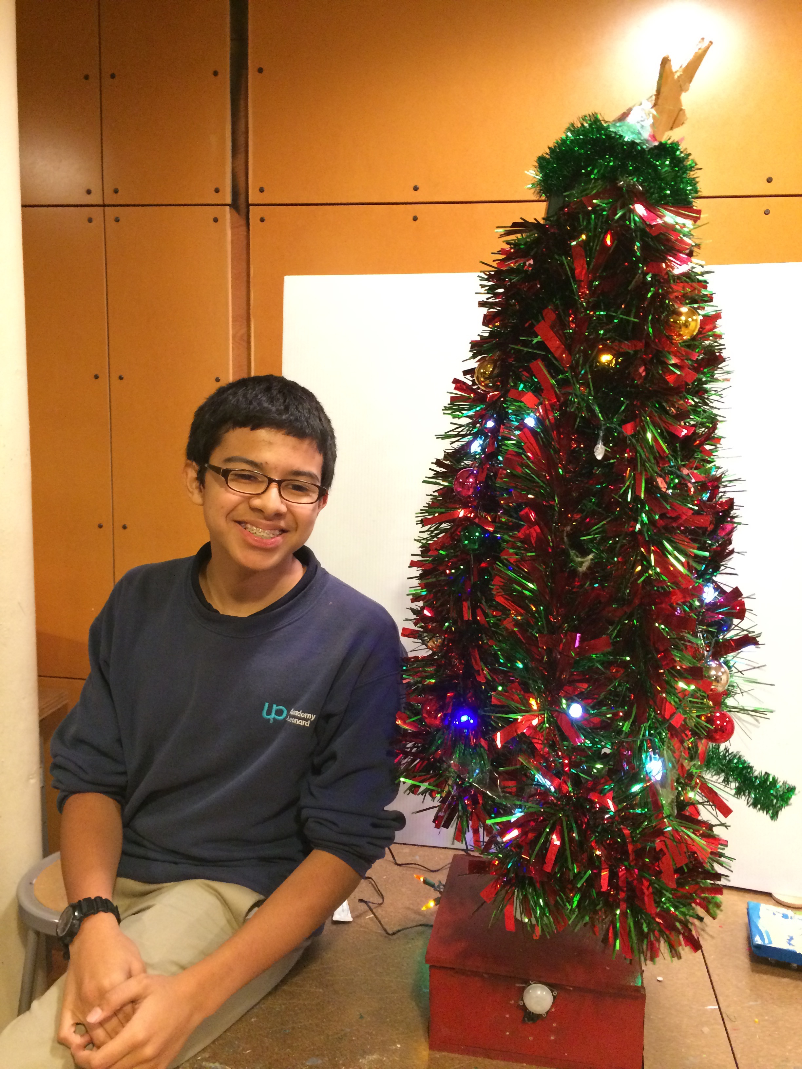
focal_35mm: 29
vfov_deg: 61.7
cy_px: 534
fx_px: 896
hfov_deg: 48.2
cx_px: 401
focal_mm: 4.15
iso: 320
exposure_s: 1/20
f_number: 2.2
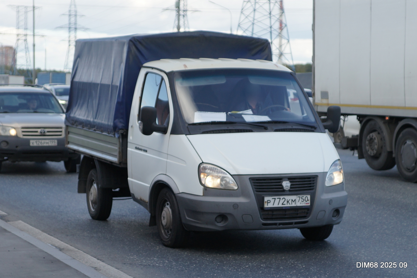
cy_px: 139
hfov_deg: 39.6
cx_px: 208
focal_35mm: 50
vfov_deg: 27.0
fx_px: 579
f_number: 2.8
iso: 200
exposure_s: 1/1000
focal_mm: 50
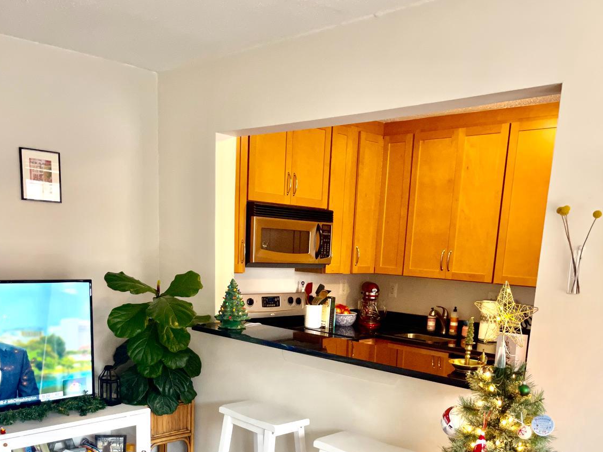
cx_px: 301
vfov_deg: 39.6
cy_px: 383
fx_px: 592
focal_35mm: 34
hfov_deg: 54.0
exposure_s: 1/60
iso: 250
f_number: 1.6
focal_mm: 5.1
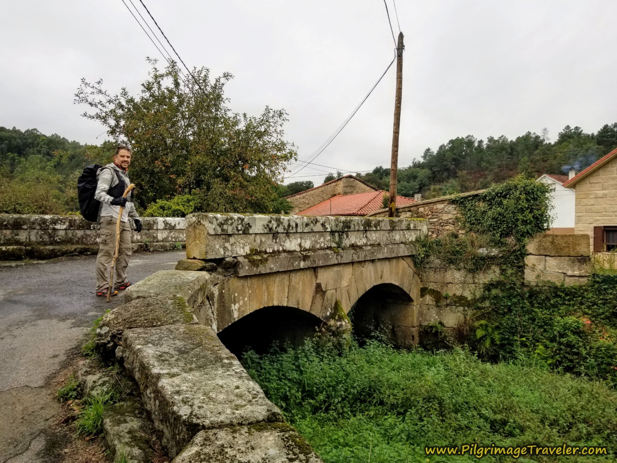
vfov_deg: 53.1
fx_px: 463
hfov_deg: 67.3
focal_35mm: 26
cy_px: 232
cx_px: 308
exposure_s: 1/168
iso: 50
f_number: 1.7
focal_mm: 4.3
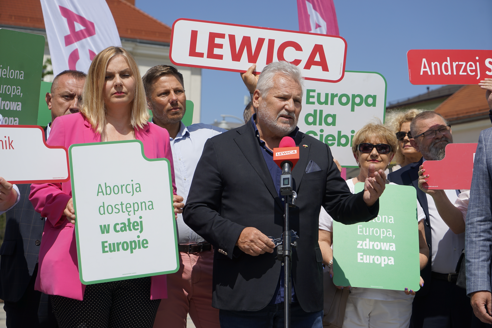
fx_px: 957
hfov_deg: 28.8
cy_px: 164
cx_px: 246
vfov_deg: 19.5
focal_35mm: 70
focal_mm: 70
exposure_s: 1/800
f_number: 6.3
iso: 100
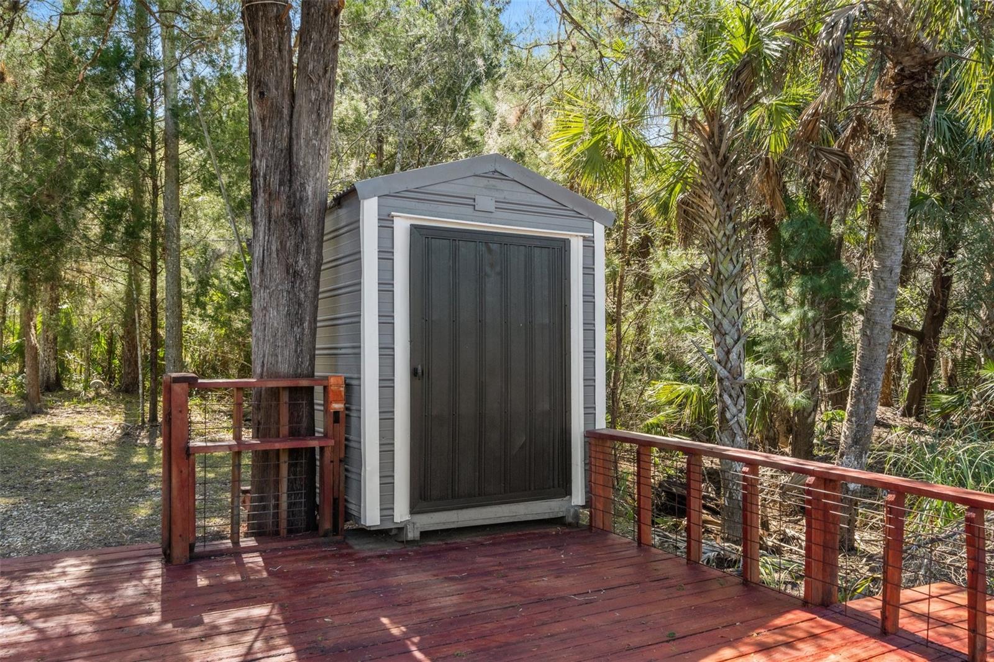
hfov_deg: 64.6
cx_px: 497
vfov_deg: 45.7
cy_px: 331
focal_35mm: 28
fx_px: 787
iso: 320
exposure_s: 1/160
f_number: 8
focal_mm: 19
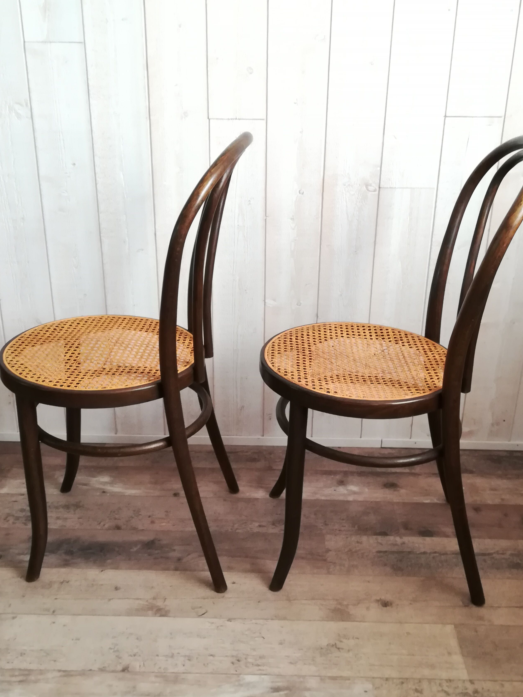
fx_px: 665
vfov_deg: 55.3
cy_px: 365
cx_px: 277
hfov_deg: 42.9
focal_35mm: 33
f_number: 2.2
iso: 320
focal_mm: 3.83
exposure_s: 1/33.3
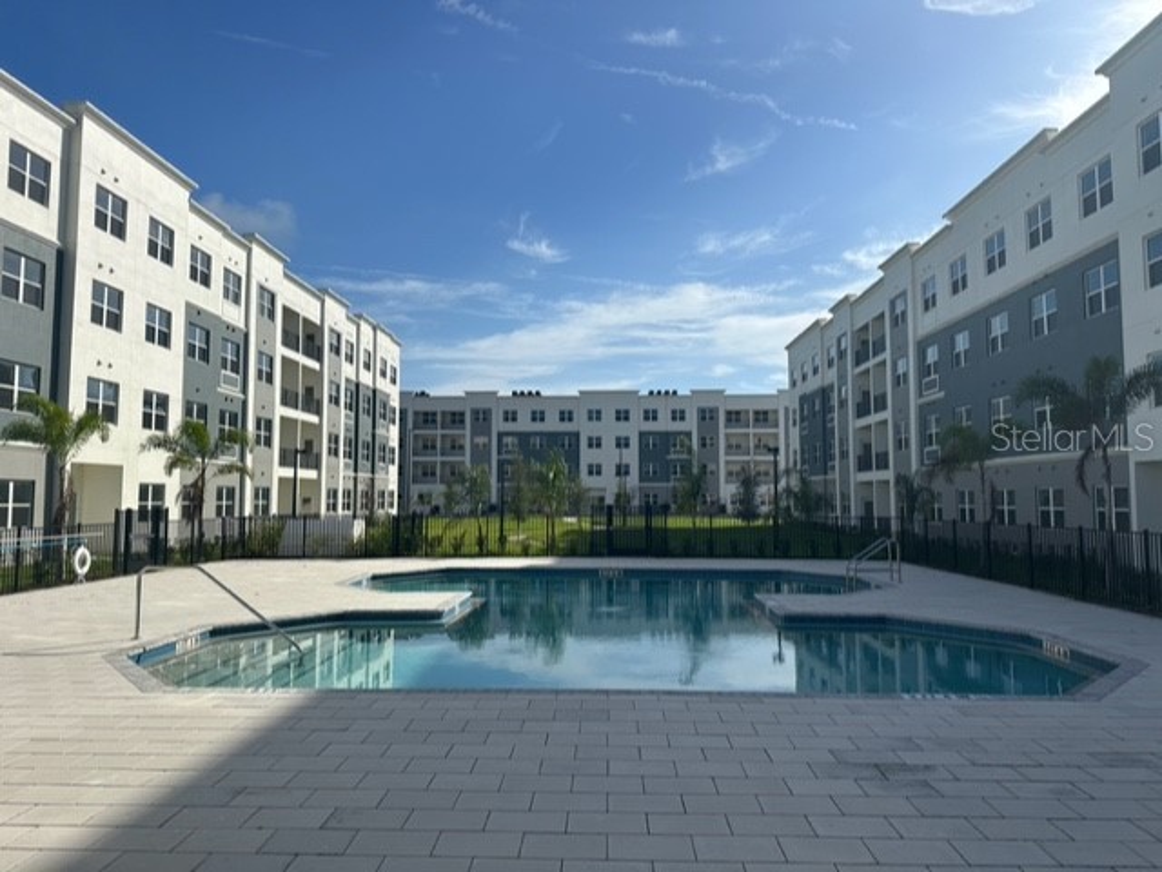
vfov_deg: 56.8
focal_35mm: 24
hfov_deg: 71.6
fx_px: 806
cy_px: 436
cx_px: 581
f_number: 1.78
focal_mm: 6.86
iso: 80
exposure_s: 1/8929
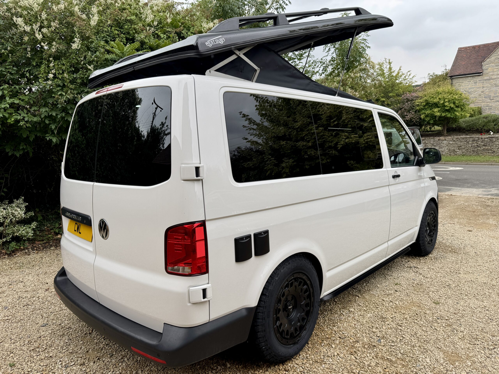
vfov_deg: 56.8
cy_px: 187
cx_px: 250
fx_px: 346
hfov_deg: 71.6
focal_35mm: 24
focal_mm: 6.76
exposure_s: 1/1042
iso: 80
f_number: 1.78
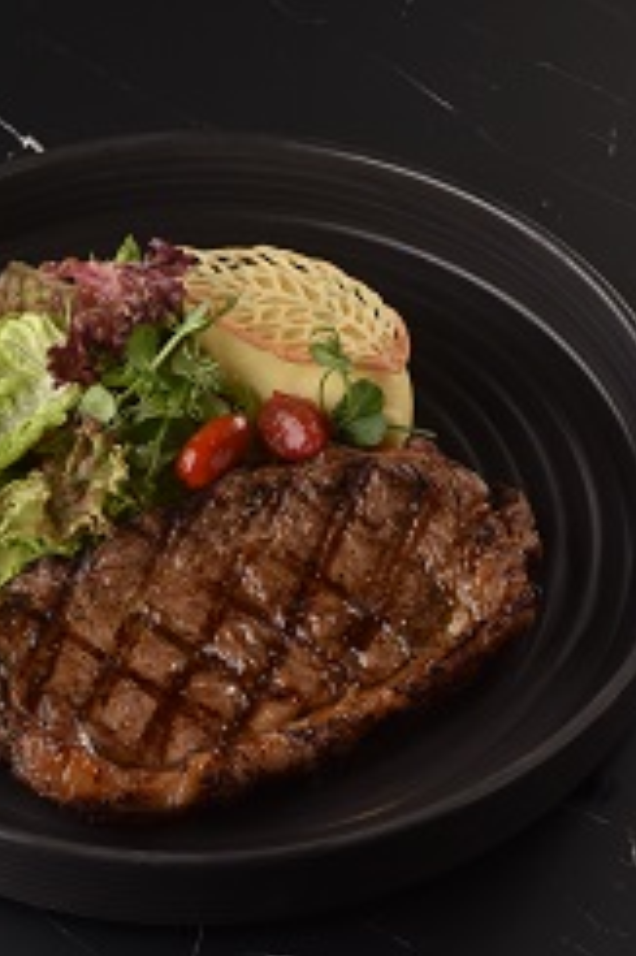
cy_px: 437
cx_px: 195
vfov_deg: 11.2
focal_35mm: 184
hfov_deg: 7.4
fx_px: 4883
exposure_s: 1/80
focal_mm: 100
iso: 400
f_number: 13
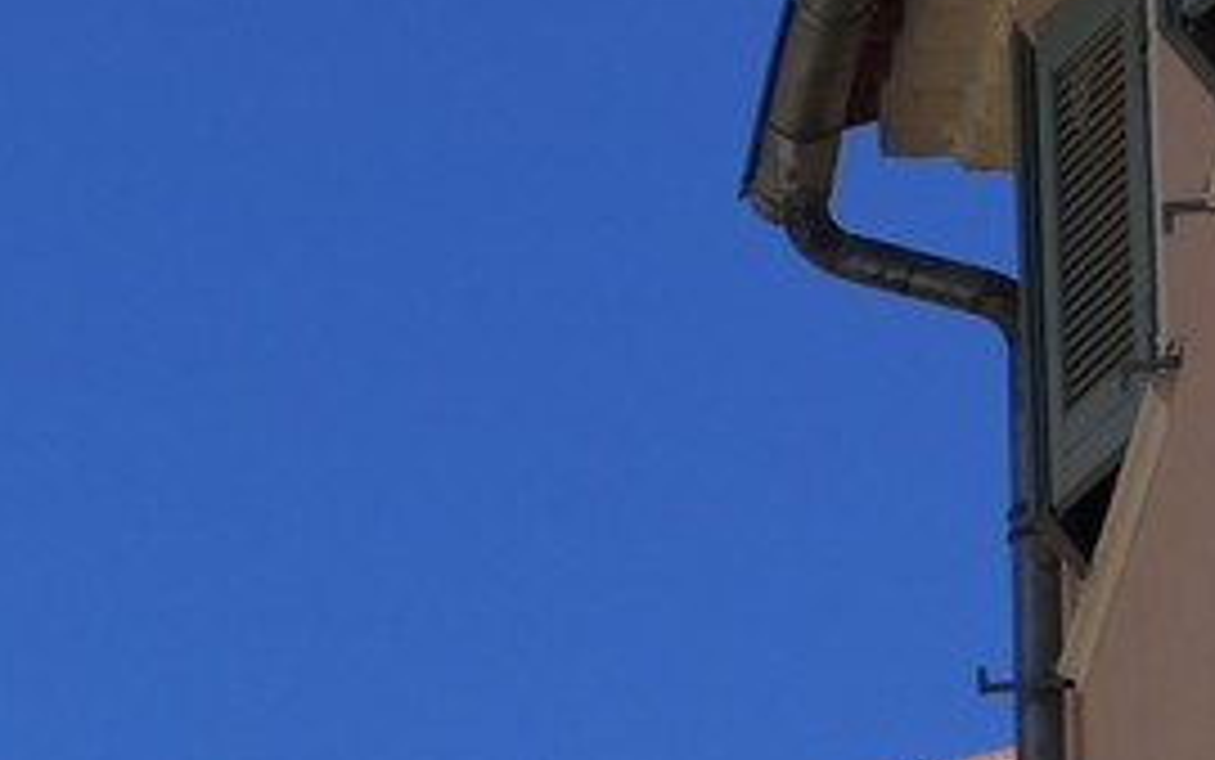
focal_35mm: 423
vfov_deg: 3.1
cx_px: -2290
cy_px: 2037
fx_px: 14012
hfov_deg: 4.8
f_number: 18
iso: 200
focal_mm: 70
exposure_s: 1/250
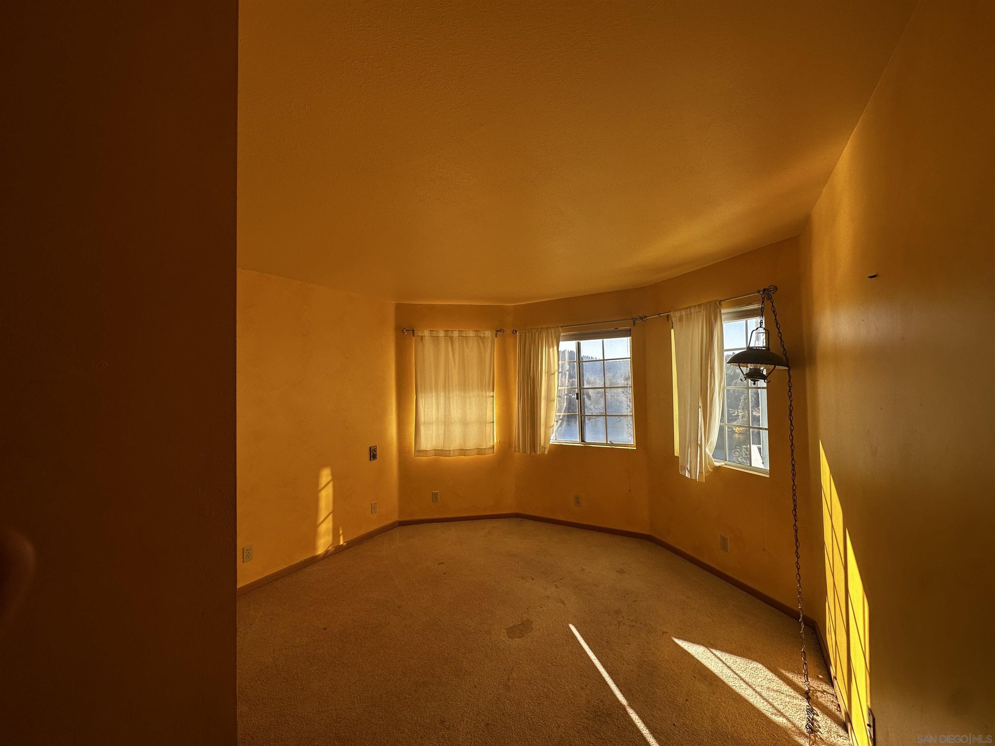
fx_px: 402
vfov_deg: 85.7
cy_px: 373
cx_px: 498
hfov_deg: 102.1
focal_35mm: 14
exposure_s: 1/292
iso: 40
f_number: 2.2
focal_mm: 2.22
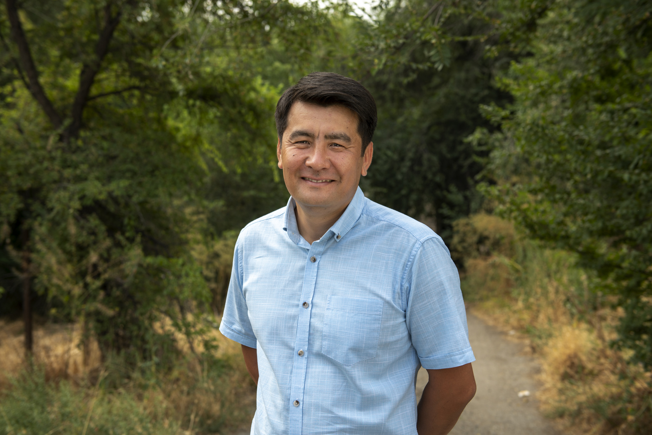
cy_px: 218
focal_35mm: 48
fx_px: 869
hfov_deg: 41.1
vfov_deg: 28.1
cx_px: 326
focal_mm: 48
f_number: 5
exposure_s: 1/125
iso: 80
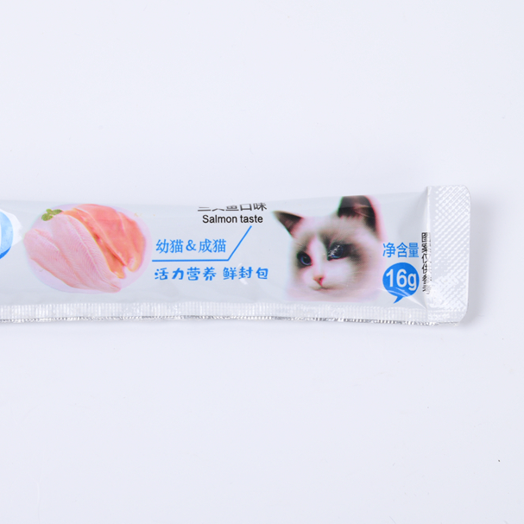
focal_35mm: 140
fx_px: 2398
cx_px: 126
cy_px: 270
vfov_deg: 12.5
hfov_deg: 12.4
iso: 125
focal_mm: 100
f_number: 11
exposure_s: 1/125
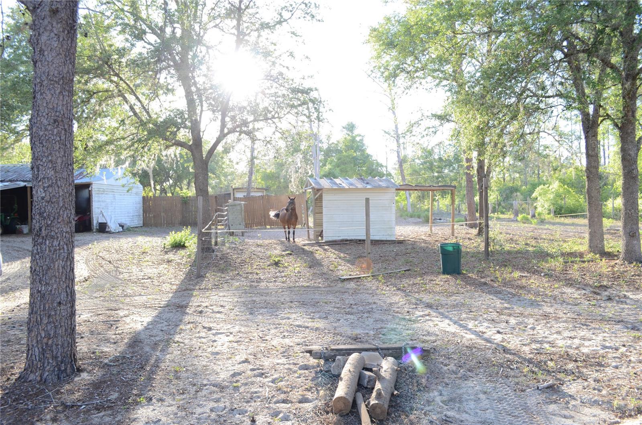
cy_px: 212
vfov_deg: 47.7
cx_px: 321
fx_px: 480
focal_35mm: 27
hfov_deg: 67.5
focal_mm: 18
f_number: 5.6
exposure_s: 1/125
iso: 280
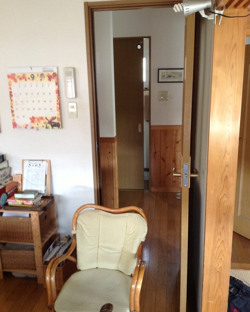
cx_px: 124
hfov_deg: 40.1
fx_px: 342
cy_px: 163
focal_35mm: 37
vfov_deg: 49.1
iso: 125
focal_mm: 4.3
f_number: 2.4
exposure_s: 1/15
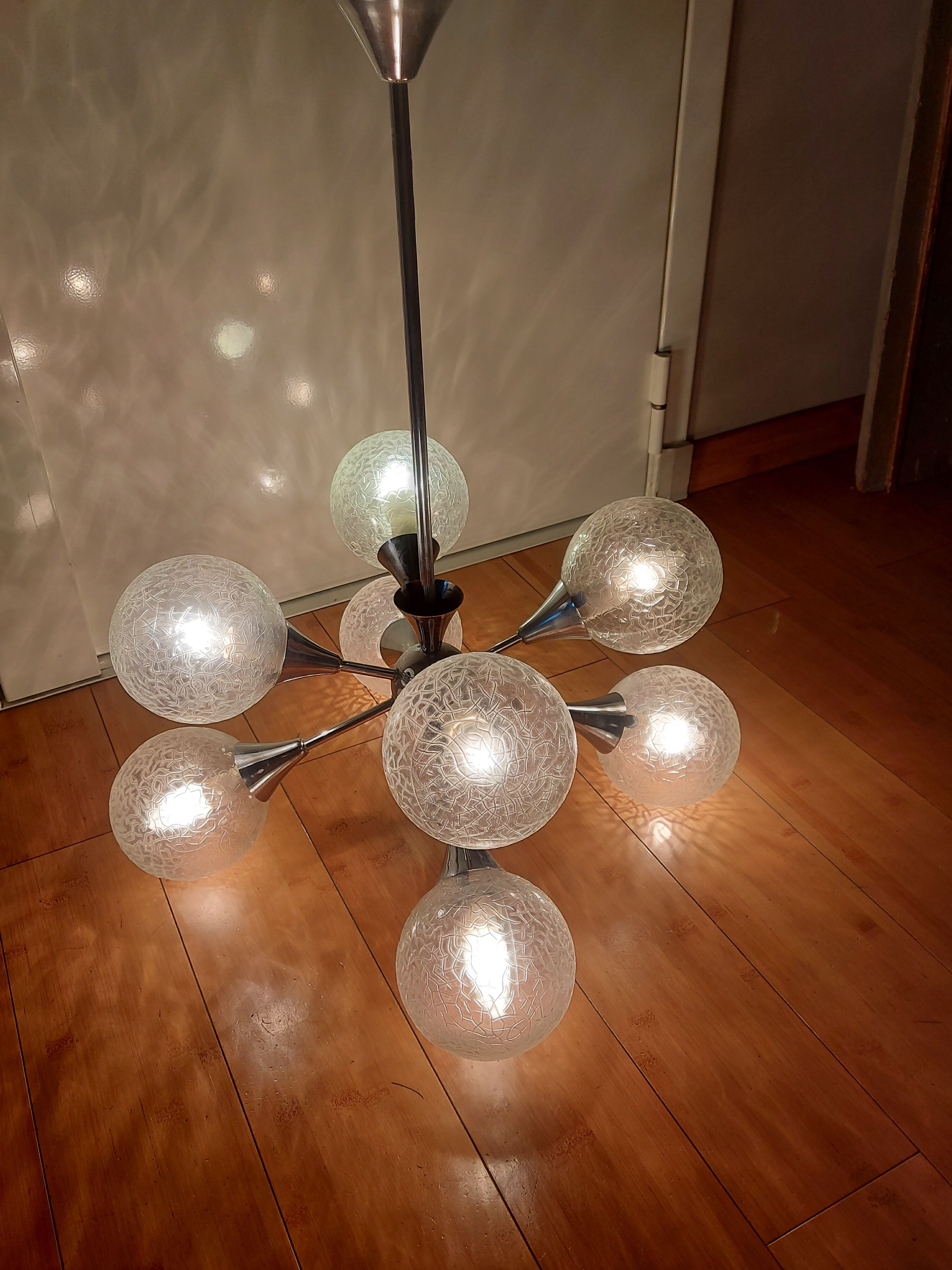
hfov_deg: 56.8
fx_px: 880
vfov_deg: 71.6
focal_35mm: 24
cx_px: 476
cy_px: 635
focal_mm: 5.23
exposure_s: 1/120
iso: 40
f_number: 1.8
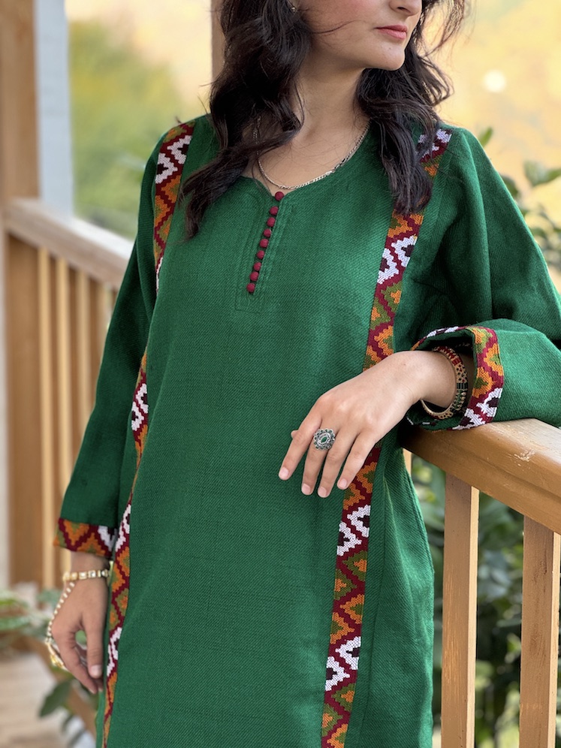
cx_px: 280
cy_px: 374
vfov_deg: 25.3
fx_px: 1664
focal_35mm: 77
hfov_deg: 19.1
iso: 125
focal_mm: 9
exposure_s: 1/99
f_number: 2.8
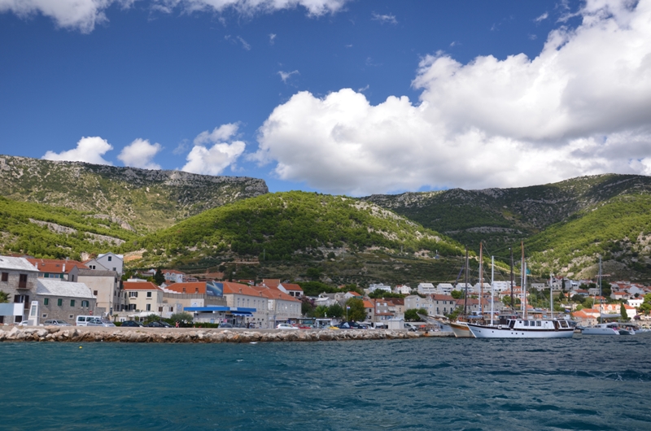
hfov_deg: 59.6
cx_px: 326
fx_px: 568
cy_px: 216
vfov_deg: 41.5
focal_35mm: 32
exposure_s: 1/200
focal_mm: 21
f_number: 6.3
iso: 100
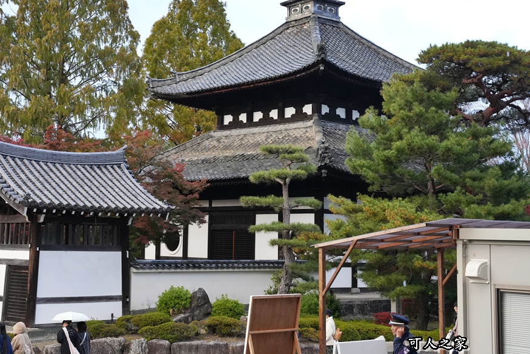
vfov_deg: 21.7
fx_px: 922
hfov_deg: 32.0
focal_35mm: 63
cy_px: 166
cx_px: 228
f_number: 6.3
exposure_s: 1/400
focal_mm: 53.5
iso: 5000
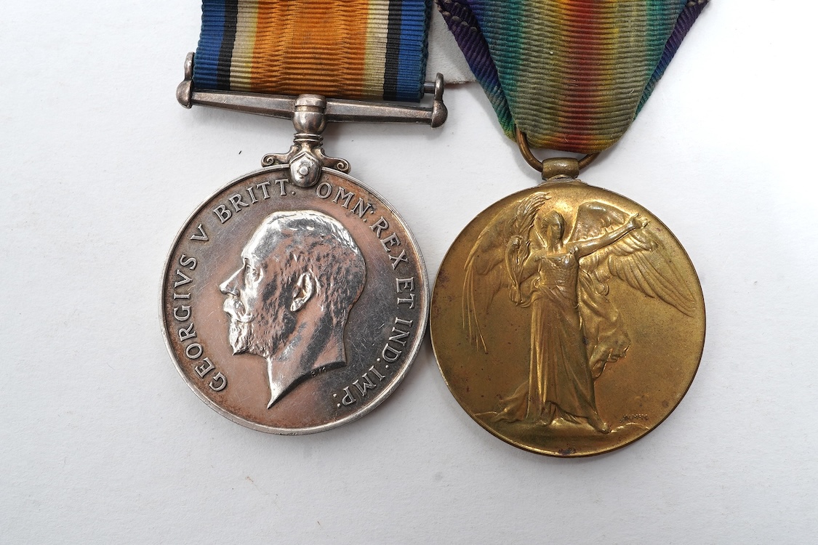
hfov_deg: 43.6
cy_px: 272
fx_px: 1022
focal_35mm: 45
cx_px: 409
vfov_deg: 29.9
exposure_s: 1/60
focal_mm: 30
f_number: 20
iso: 100
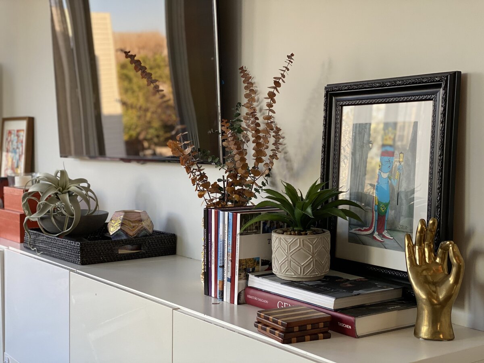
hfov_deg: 36.8
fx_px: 727
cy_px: 182
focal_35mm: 52
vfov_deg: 28.0
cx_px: 242
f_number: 2
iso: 100
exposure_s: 1/120
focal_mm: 6
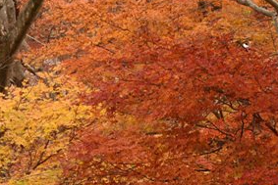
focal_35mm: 258
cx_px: 8
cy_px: 341
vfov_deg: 5.3
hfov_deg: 7.9
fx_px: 1993
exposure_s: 1/320
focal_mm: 65
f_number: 4.8
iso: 400
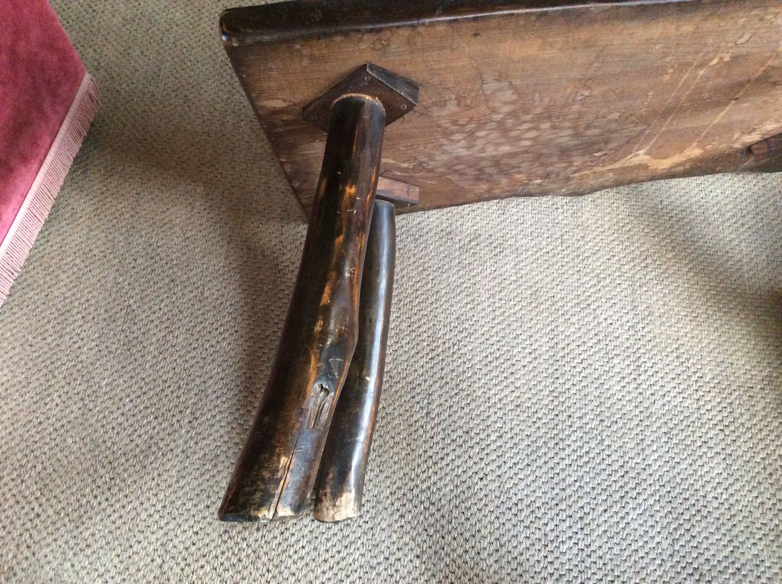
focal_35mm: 32
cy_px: 292
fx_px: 722
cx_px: 391
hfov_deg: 56.9
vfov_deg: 44.1
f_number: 2.4
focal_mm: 3.3
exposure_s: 1/20
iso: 320
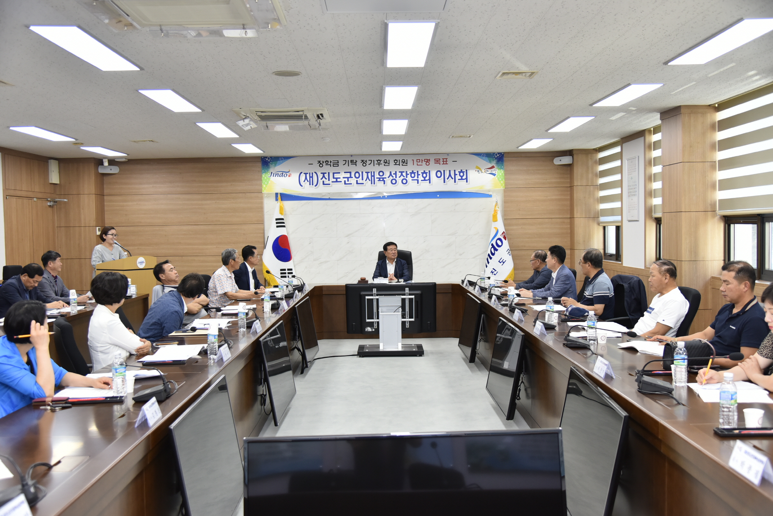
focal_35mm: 35
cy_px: 258
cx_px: 386
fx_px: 752
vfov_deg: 37.9
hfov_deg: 54.4
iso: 800
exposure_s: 1/125
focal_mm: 35
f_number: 4
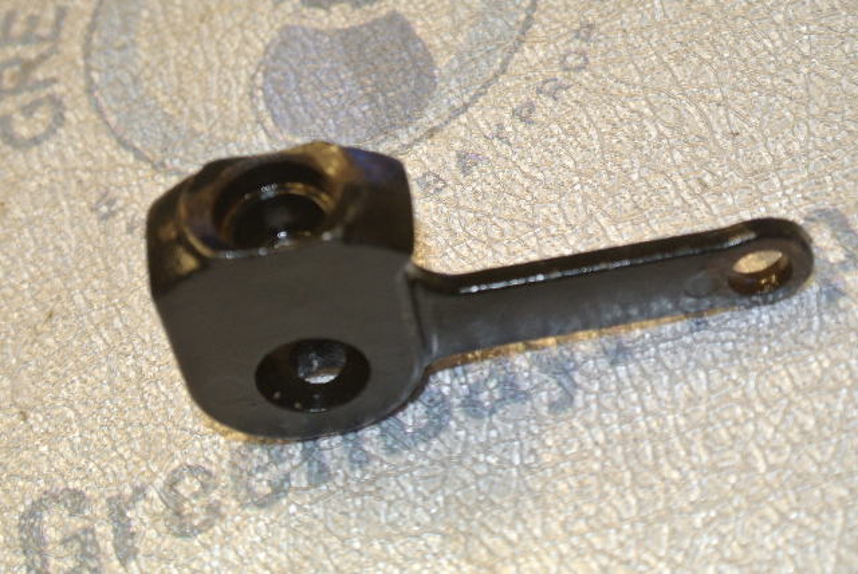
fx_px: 1932
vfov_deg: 16.9
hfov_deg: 25.0
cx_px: 429
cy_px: 287
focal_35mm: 81
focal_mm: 30
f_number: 5.6
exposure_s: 1/60
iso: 500
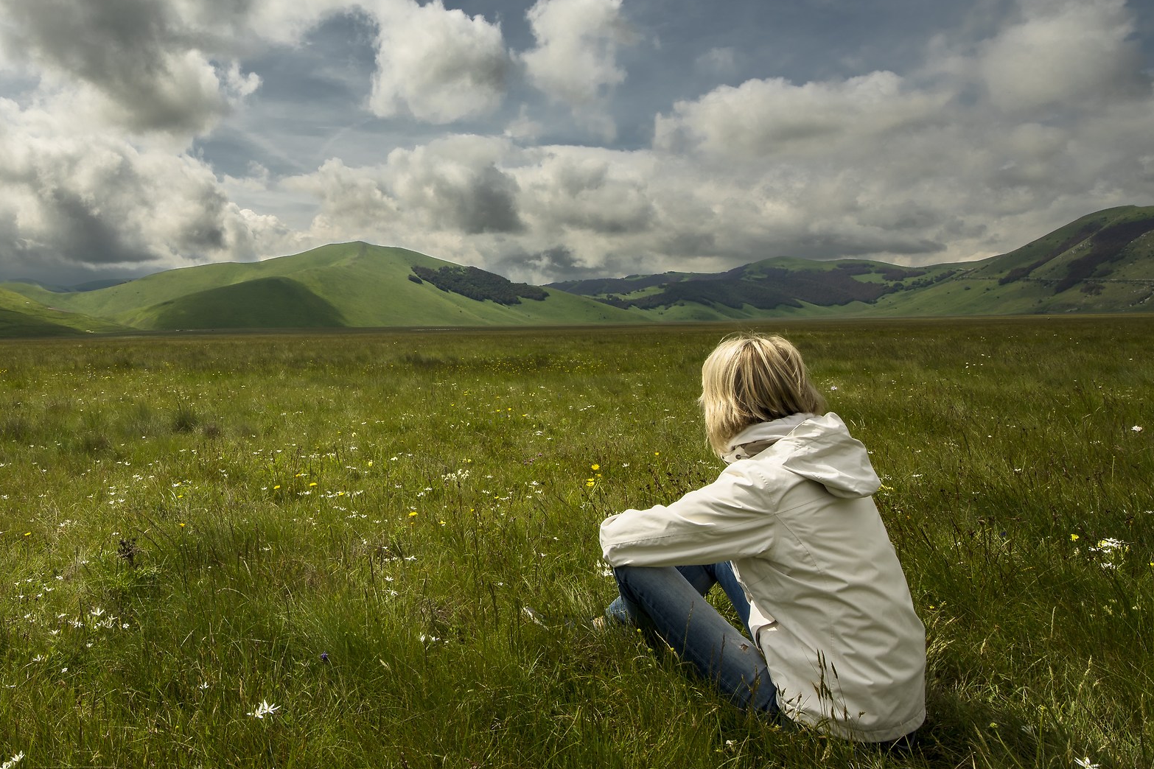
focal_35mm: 23
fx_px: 737
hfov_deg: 70.9
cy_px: 272
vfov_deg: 54.3
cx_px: 287
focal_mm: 15
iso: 64
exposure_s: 1/160
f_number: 16
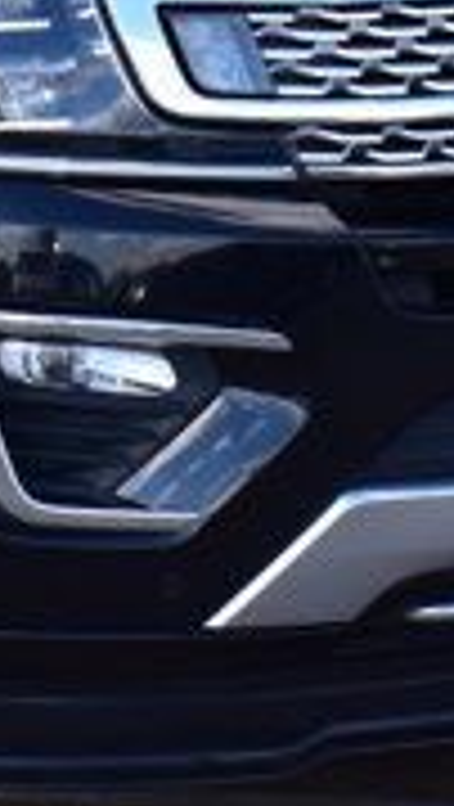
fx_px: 6149
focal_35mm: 288
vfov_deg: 7.4
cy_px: -419
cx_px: 261
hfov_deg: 4.2
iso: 400
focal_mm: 32
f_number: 10
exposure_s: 1/250
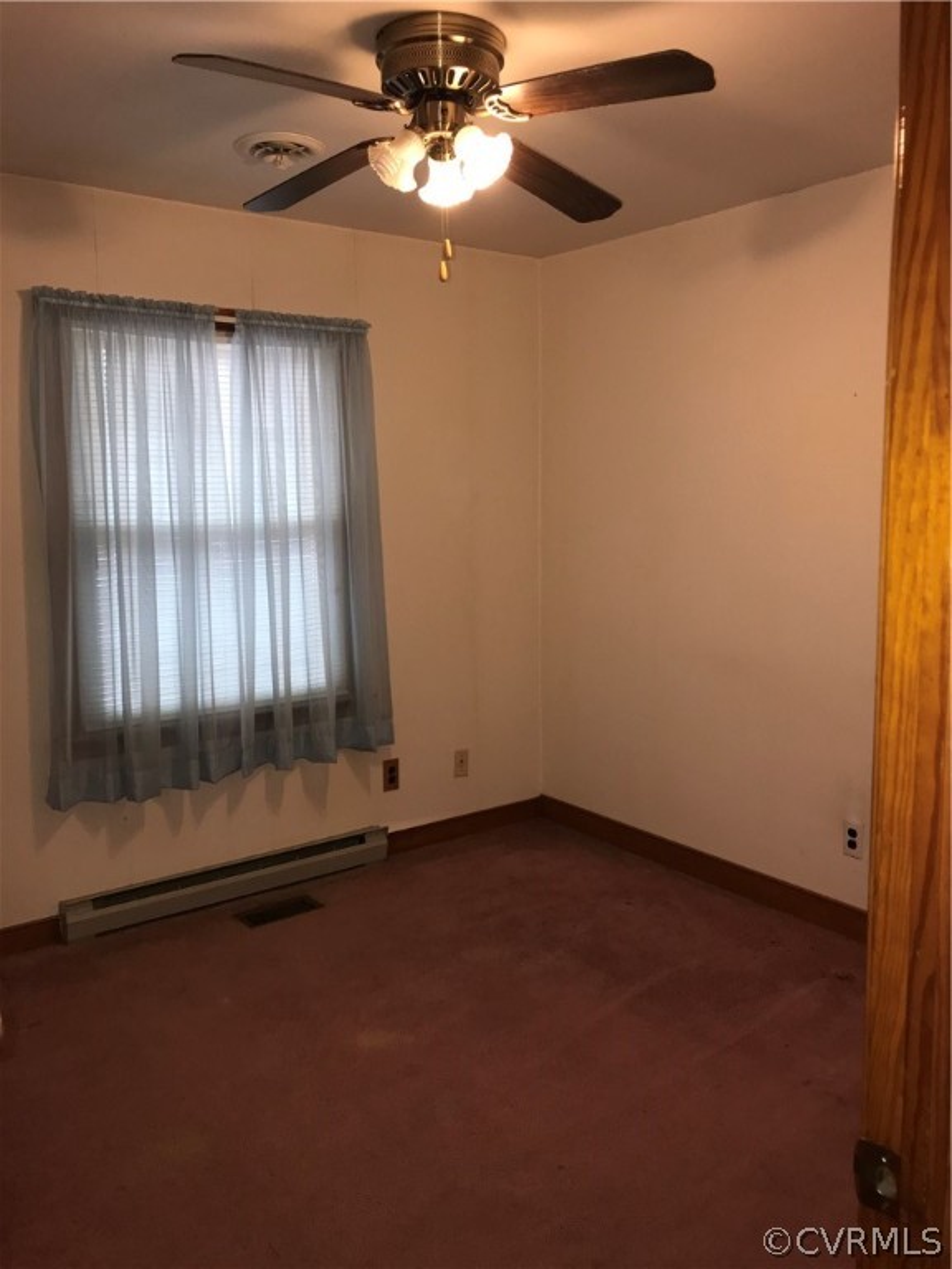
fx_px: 1027
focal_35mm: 28
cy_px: 634
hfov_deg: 49.7
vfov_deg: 63.4
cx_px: 476
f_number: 1.8
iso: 50
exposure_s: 1/30
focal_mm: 3.99
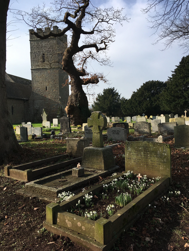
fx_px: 211
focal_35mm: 29
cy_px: 126
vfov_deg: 61.7
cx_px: 94
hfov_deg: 48.2
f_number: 2.2
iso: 25
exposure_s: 1/1183
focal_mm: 4.15
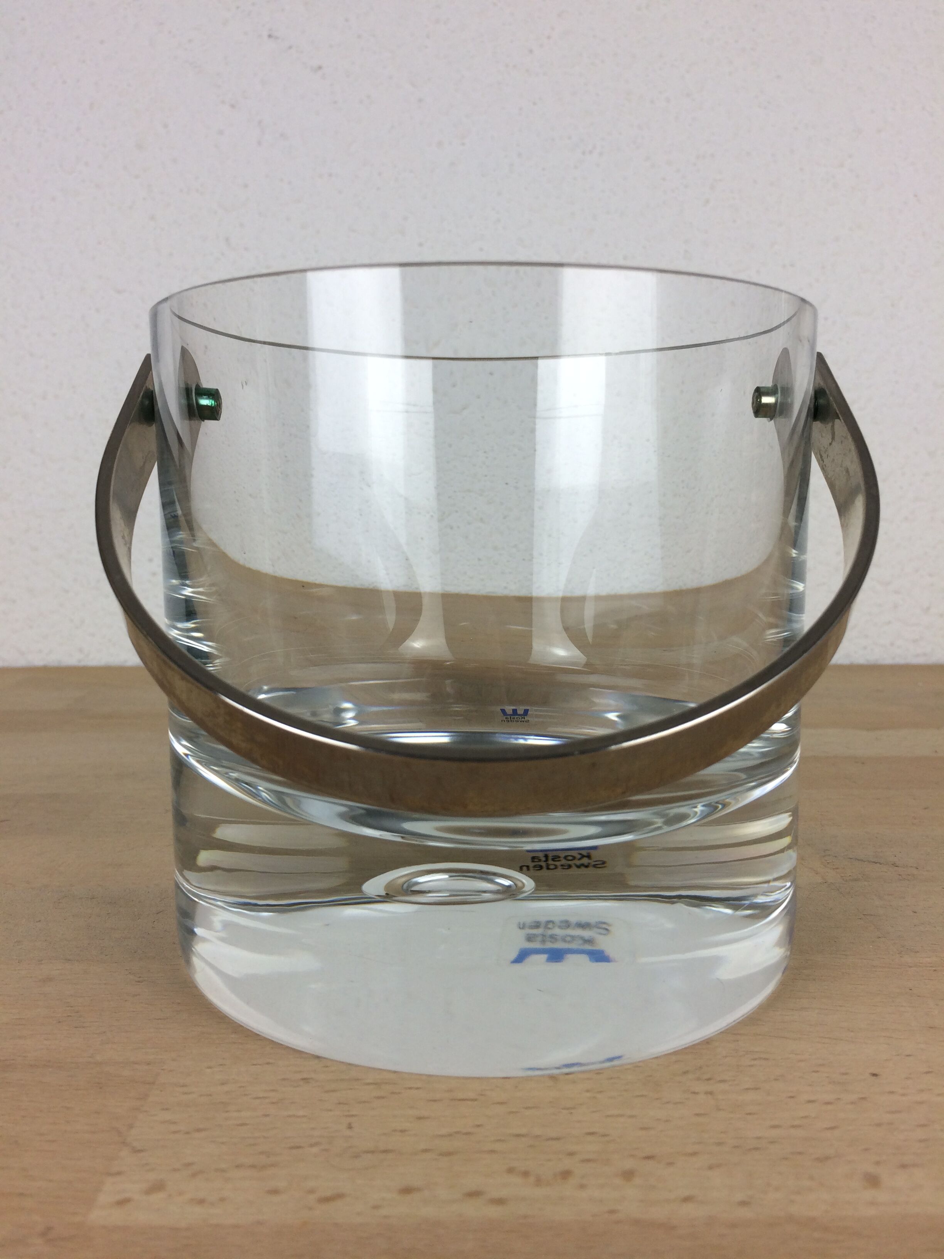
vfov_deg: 61.7
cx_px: 472
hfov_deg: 48.2
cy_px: 630
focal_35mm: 29
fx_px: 1054
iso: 40
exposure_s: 1/100
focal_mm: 4.15
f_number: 2.2
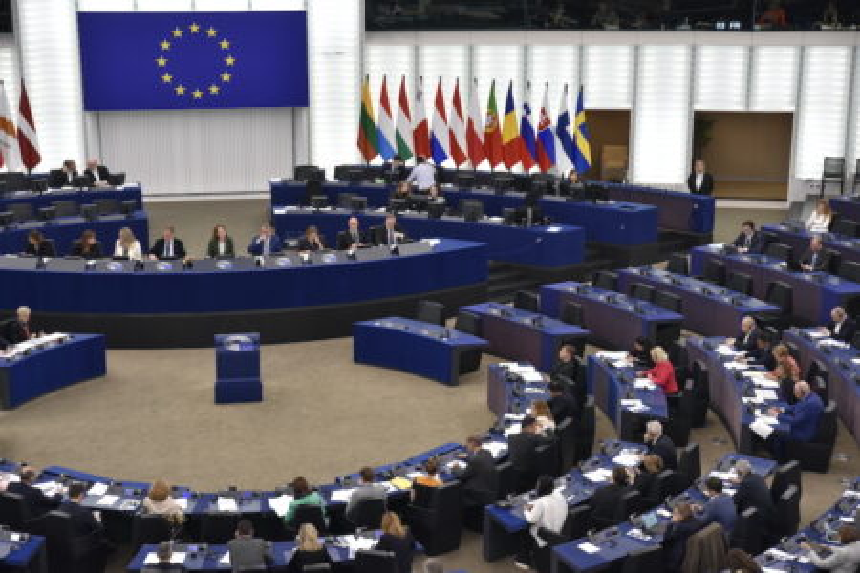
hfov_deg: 24.6
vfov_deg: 16.6
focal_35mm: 82
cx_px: 430
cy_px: 286
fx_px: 1971
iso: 800
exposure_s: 1/100
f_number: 5
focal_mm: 55
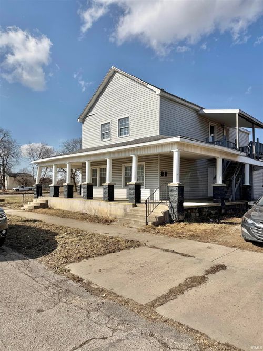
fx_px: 243
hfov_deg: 56.8
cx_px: 132
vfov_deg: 71.6
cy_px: 176
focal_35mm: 24
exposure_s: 1/7353
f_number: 1.78
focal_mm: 6.76
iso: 80
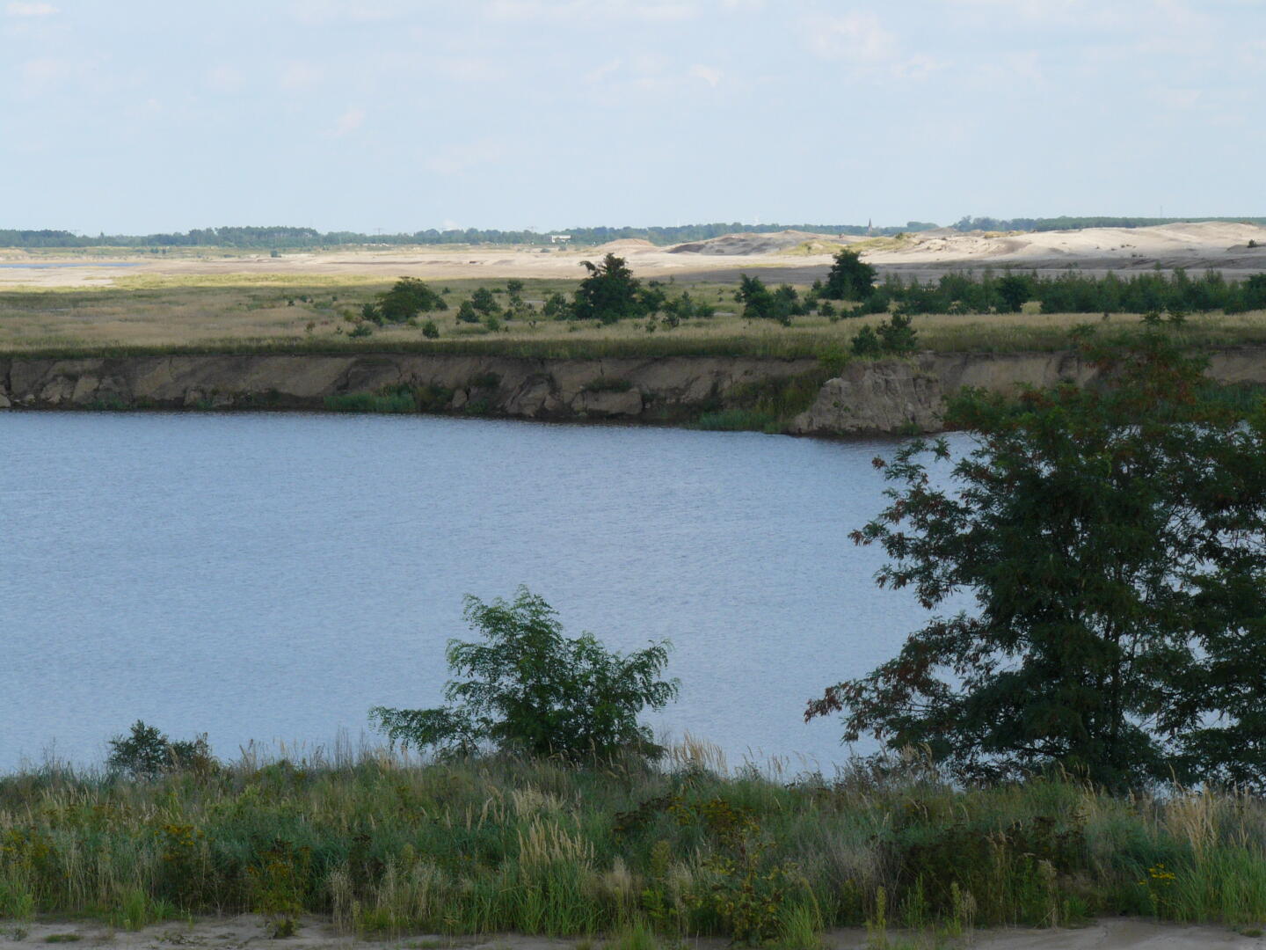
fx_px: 4352
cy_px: 475
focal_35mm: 119
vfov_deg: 12.5
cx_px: 633
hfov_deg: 16.6
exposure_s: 1/160
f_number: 8
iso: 100
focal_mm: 19.9
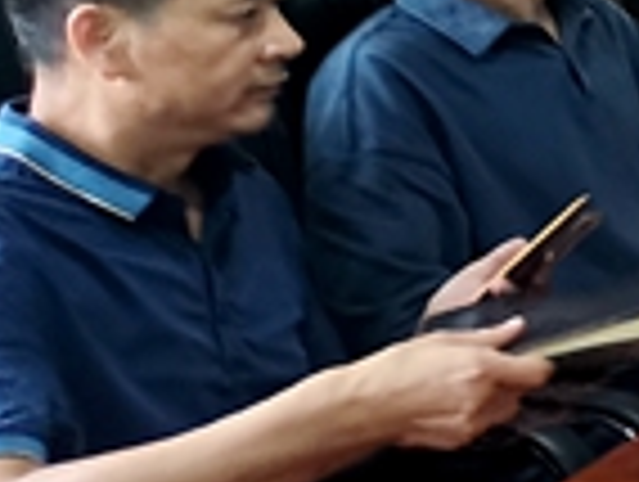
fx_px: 2700
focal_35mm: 146
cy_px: -279
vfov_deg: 9.8
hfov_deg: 10.6
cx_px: 1750
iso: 125
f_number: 1.8
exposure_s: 1/100
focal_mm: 5.58
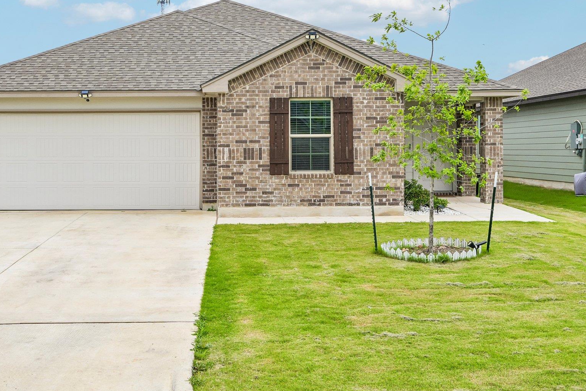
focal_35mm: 48
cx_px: 235
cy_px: 146
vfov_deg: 28.0
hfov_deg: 40.9
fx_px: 781
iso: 100
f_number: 6.7
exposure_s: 1/250
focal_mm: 24
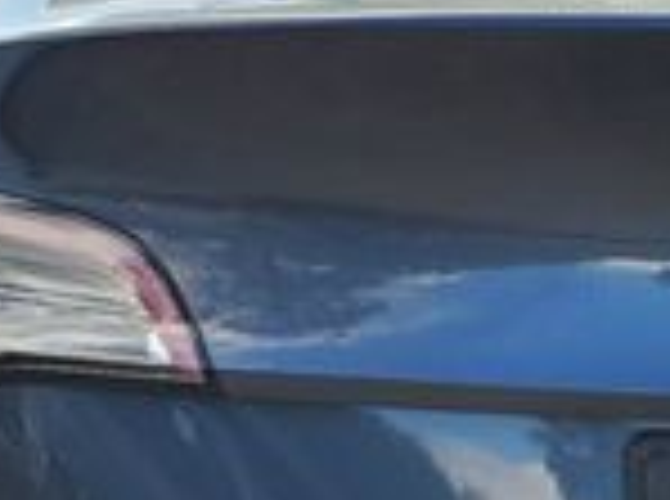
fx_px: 2163
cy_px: 482
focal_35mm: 112
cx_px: 863
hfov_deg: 16.7
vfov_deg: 13.0
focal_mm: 4.3
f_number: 2.4
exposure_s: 1/463
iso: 50
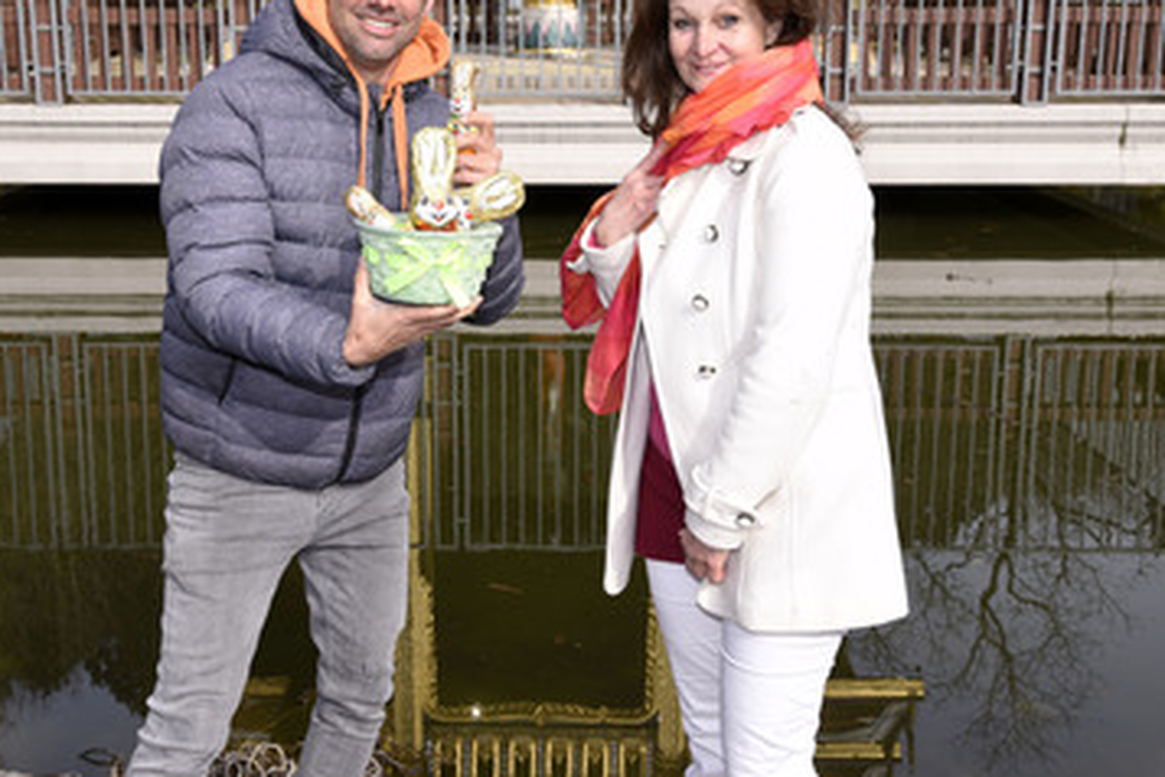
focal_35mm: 48
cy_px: 297
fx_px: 1553
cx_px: 534
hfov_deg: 41.1
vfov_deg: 28.0
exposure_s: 1/160
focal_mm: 38
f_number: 9
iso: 160
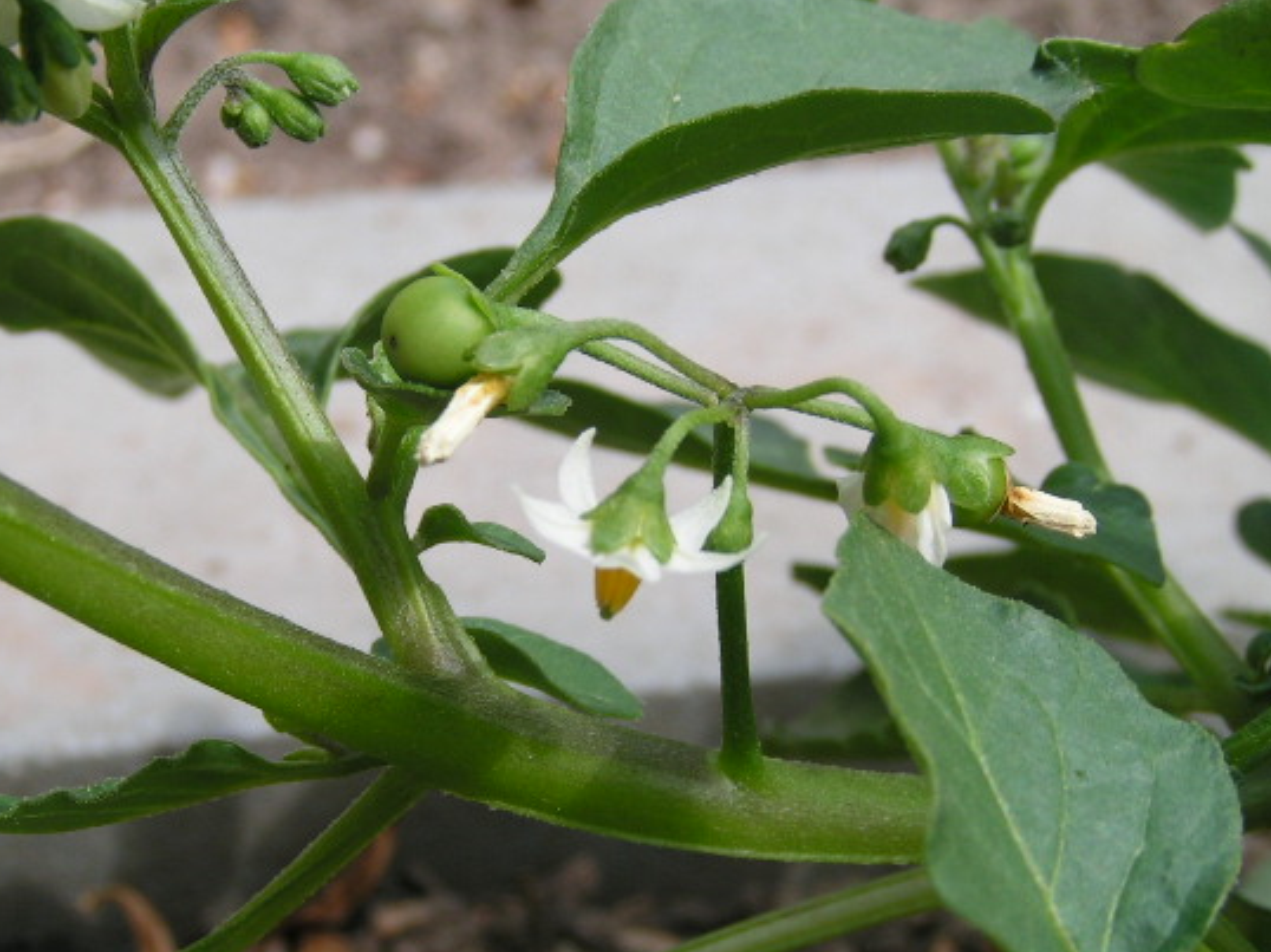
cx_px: 529
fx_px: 2753
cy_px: 543
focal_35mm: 75
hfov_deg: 26.0
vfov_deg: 19.6
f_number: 5
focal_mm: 9.7
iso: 50
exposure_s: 1/200
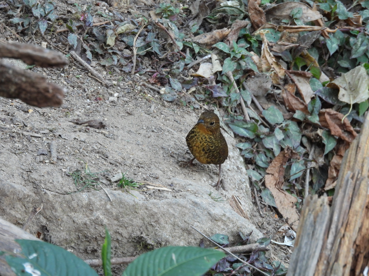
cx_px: 184
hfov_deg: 2.5
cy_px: 138
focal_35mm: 800
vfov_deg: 1.9
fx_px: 8528
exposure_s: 1/80
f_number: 5.6
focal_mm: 143
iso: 400
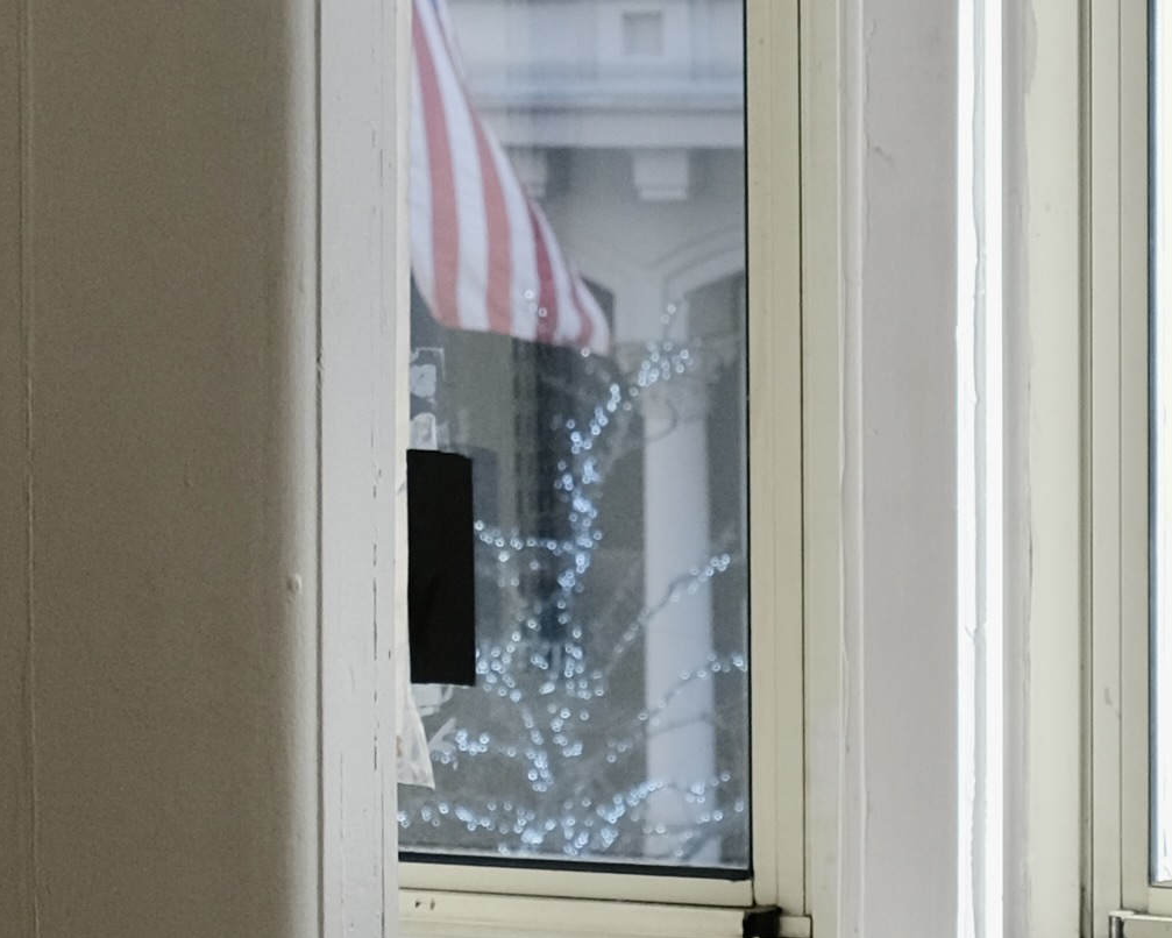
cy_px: 335
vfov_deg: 9.8
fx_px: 5447
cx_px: 426
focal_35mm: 157
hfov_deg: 12.3
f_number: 4.5
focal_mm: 18
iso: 320
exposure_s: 1/200
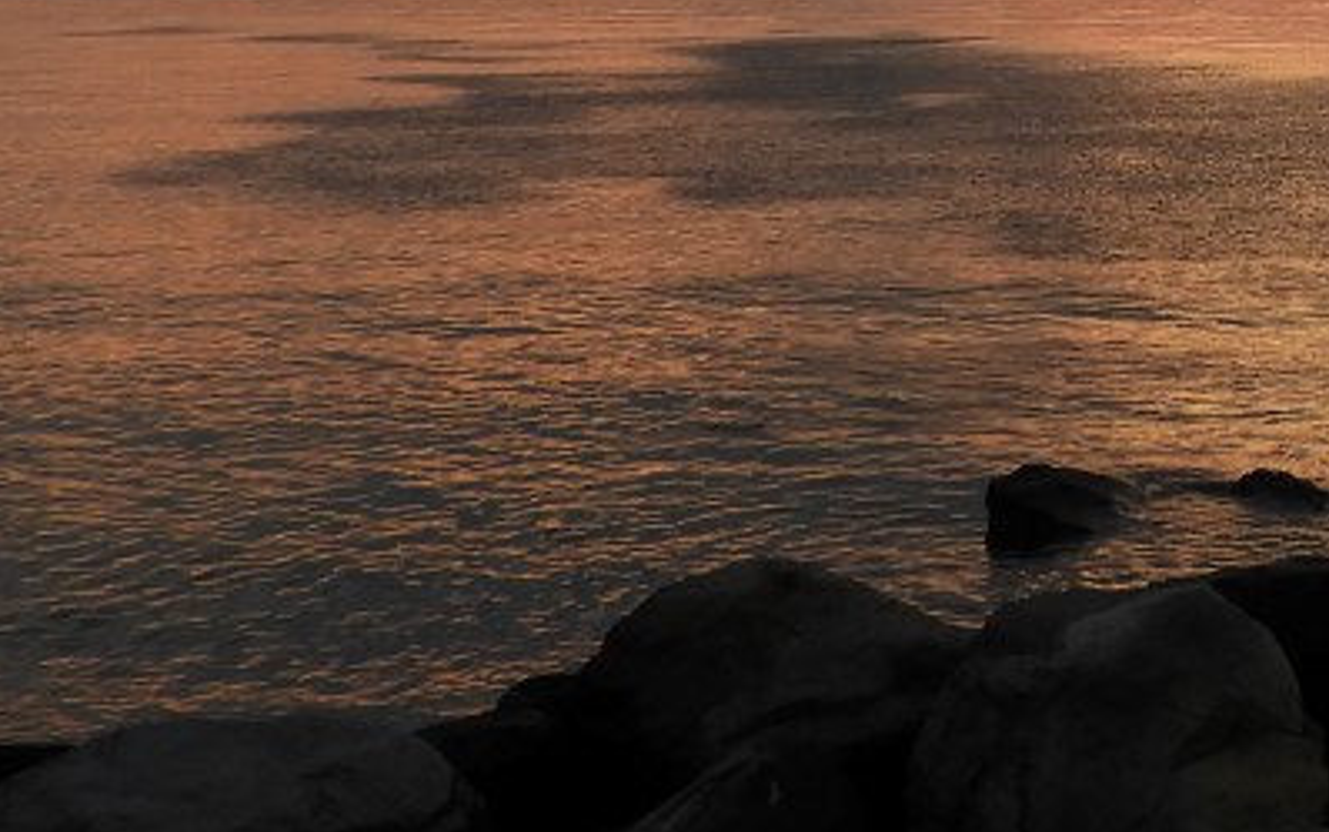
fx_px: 3333
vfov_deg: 13.6
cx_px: 1810
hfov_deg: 20.3
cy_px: -274
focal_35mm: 92
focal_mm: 4.3
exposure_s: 1/40
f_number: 3.3
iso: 100
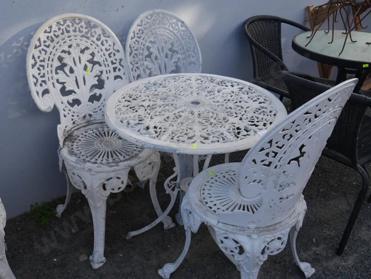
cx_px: 186
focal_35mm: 34
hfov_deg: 53.9
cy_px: 140
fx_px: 365
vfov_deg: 41.8
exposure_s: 1/250
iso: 200
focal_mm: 17
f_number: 5.6
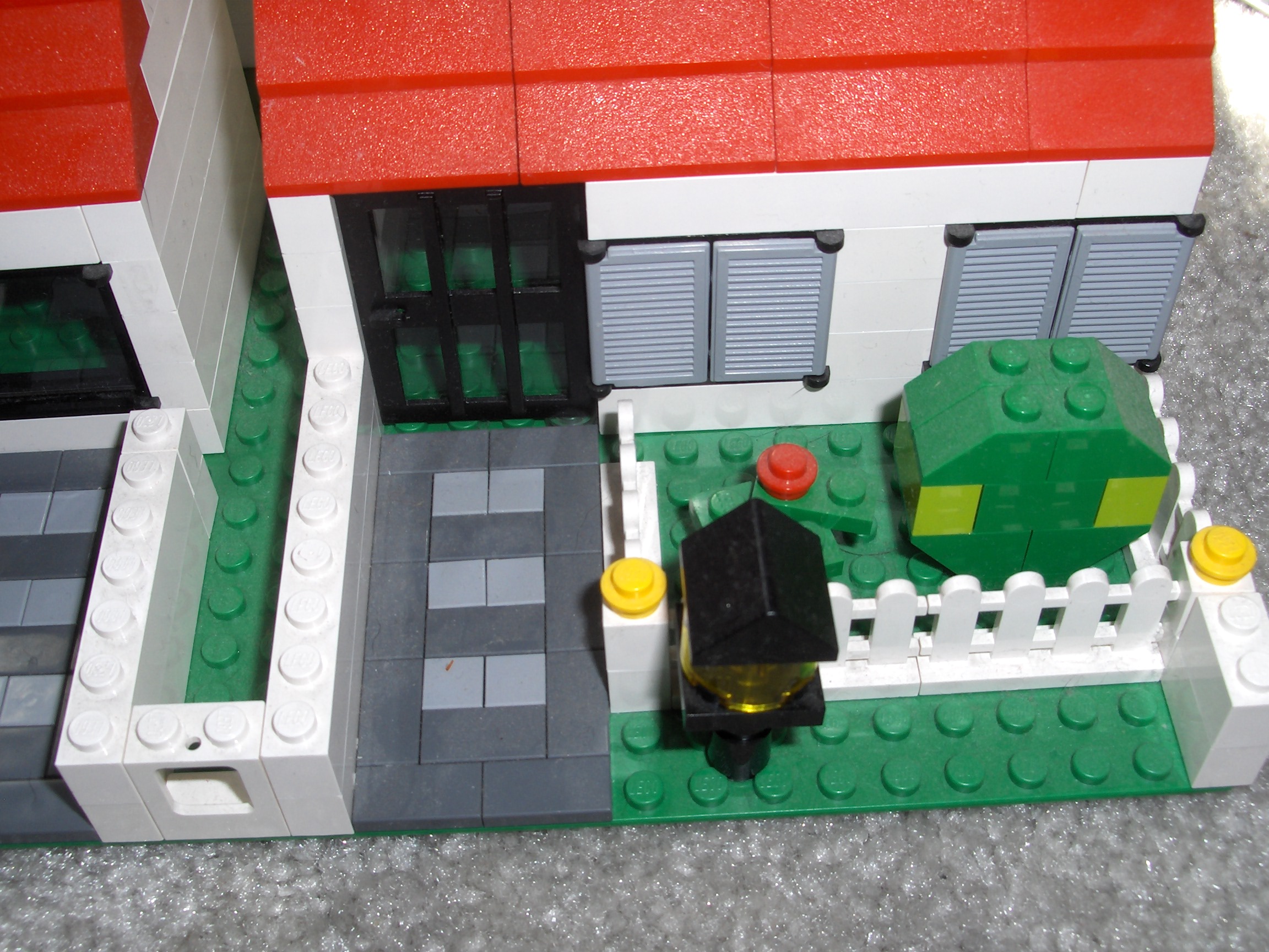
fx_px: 1613
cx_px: 634
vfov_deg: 32.9
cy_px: 476
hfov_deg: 42.9
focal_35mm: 44
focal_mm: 7.4
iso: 100
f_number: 4.8
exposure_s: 1/60
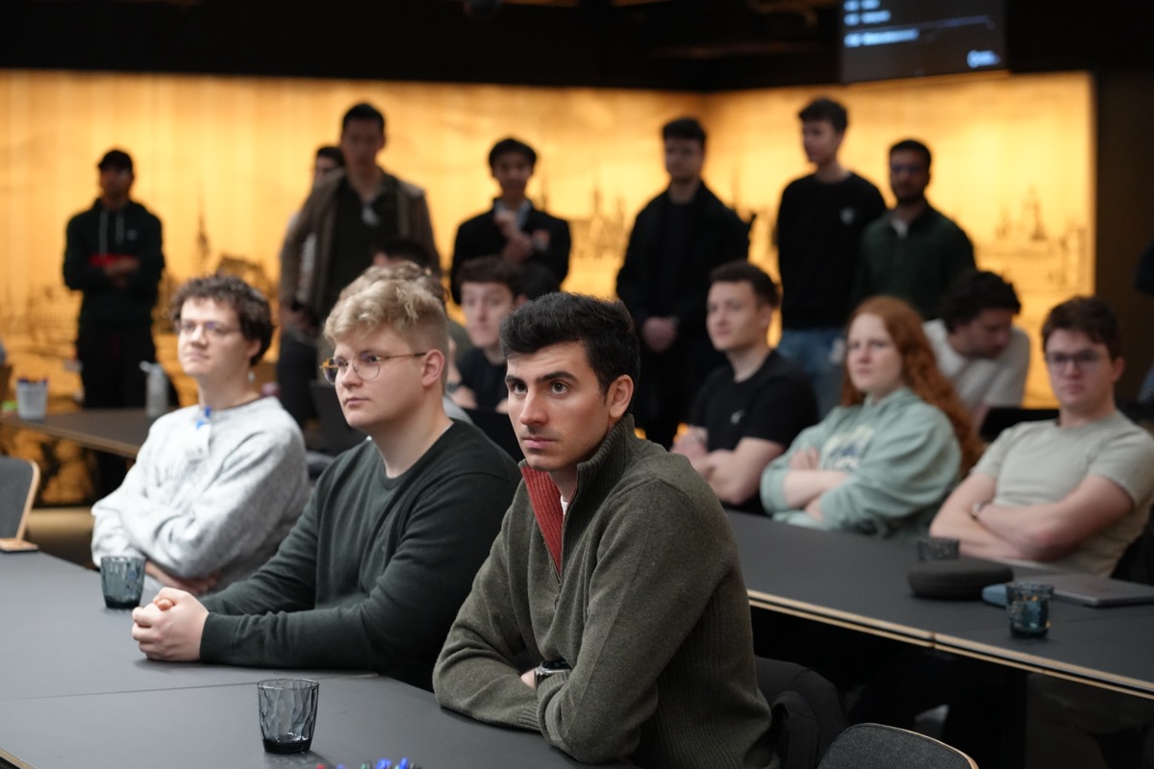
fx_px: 2725
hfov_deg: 23.9
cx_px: 577
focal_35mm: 85
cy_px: 384
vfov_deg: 16.1
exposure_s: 1/160
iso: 5000
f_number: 4
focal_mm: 85
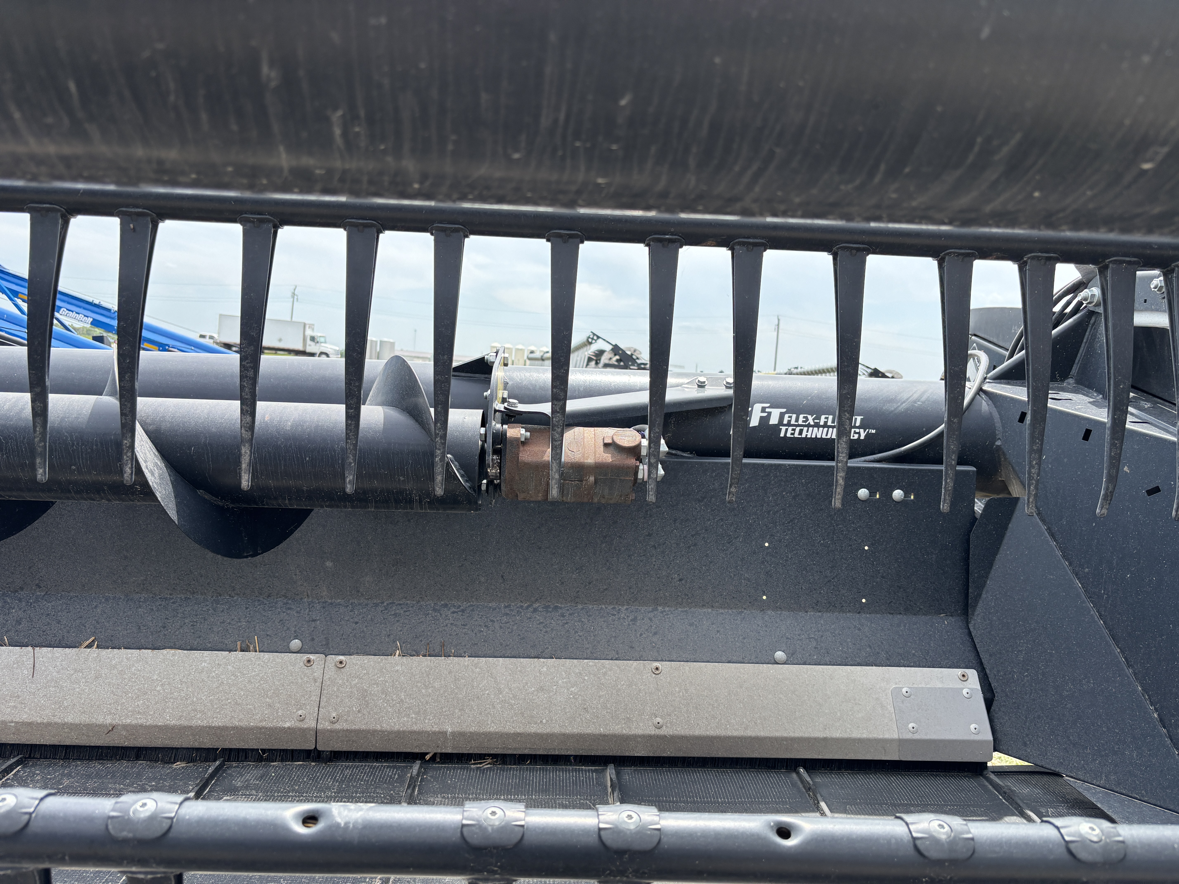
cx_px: 590
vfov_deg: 53.1
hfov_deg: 67.3
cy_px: 442
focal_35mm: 26
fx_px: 886
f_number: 1.6
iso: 50
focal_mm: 5.96
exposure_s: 1/1381
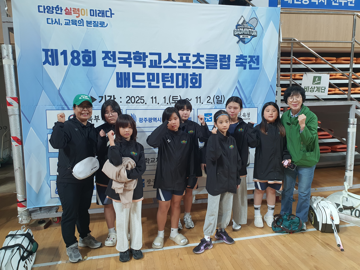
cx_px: 180
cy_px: 135
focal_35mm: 26
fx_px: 270
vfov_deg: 53.1
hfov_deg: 67.3
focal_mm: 4.3
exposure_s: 1/100
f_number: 2.4
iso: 100
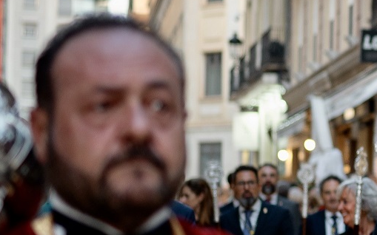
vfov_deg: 7.6
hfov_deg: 11.4
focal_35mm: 172
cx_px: 669
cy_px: 144
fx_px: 1767
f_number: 1.4
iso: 200
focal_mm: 35
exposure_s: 1/100
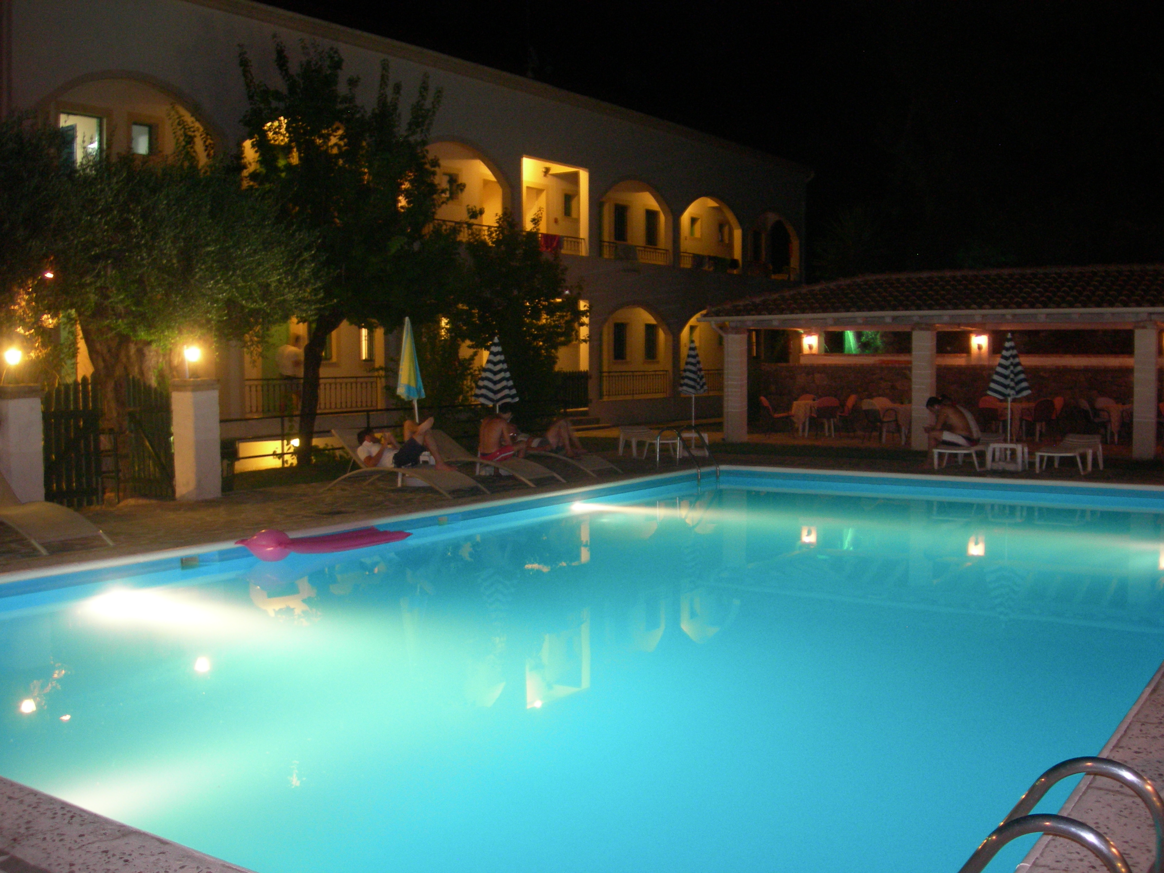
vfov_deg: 37.7
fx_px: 1278
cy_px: 436
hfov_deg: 49.0
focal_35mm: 38
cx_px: 582
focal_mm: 7.8
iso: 200
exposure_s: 1/4.2
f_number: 2.8
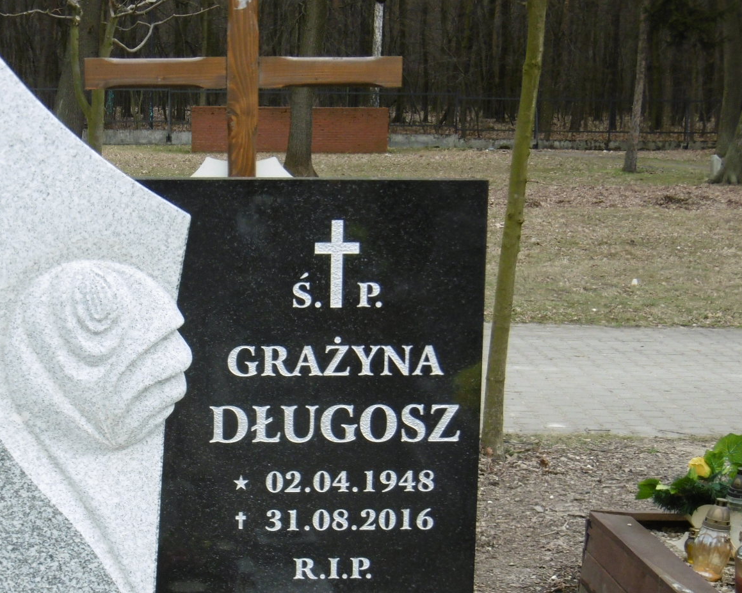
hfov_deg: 21.4
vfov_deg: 17.3
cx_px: 141
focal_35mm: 88
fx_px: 1932
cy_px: 455
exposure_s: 1/200
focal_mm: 9.2
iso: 100
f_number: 4
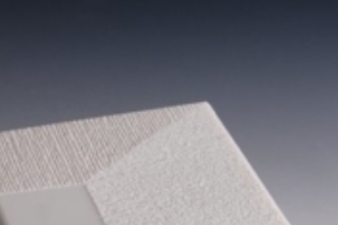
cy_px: 400
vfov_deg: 6.9
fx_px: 1810
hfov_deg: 10.6
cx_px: 51
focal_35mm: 193
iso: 100
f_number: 11
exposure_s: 1/60
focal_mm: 32
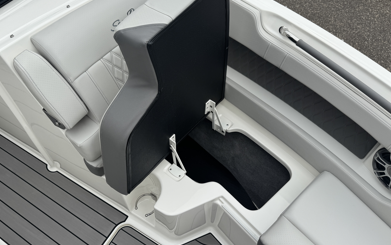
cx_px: 181
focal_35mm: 28
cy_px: 108
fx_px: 298
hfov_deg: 66.4
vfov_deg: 44.5
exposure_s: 1/2506
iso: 80
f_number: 1.78
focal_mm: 6.76
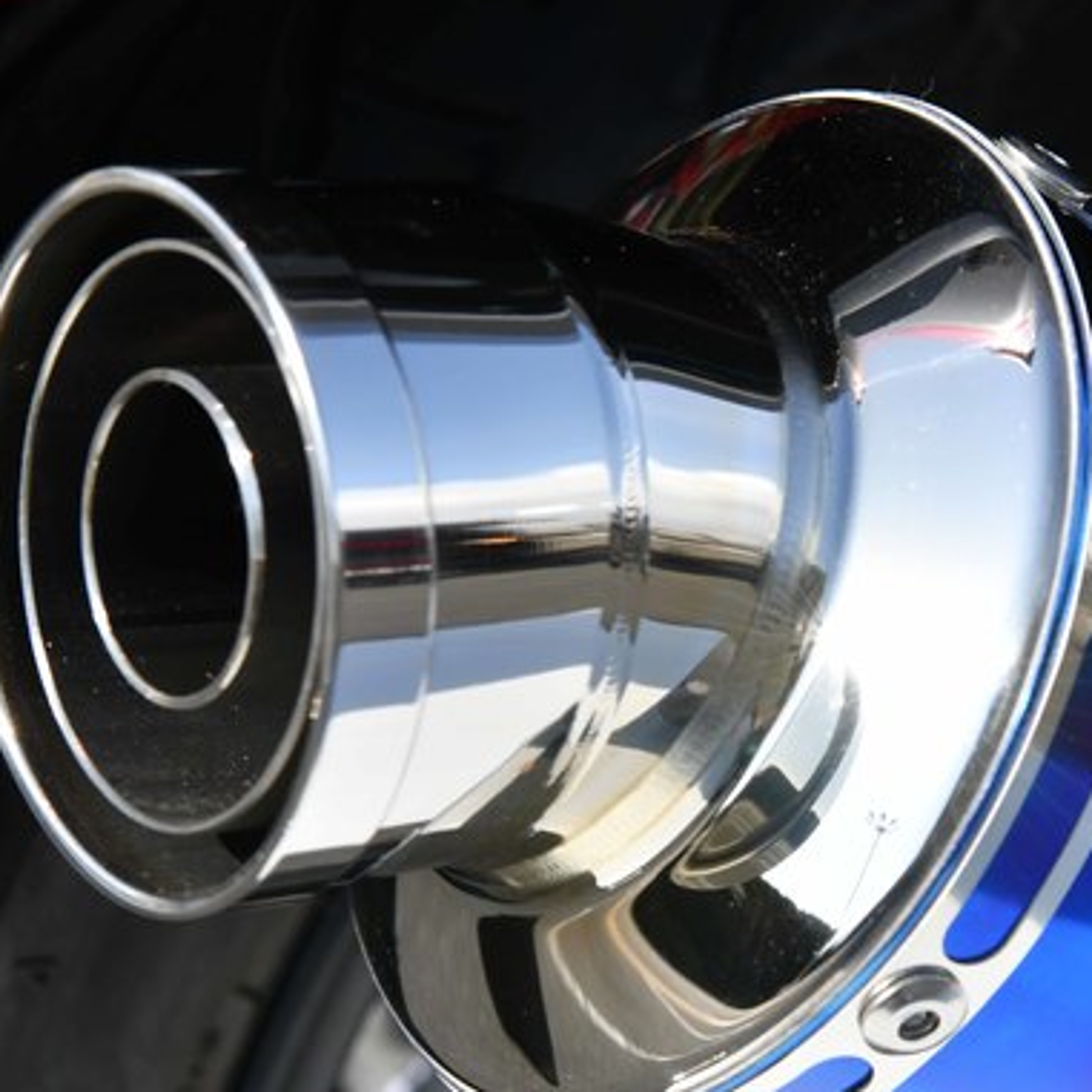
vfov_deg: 13.9
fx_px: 4461
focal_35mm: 125
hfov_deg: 13.9
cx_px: 846
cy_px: 709
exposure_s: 1/800
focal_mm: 70
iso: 640
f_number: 11
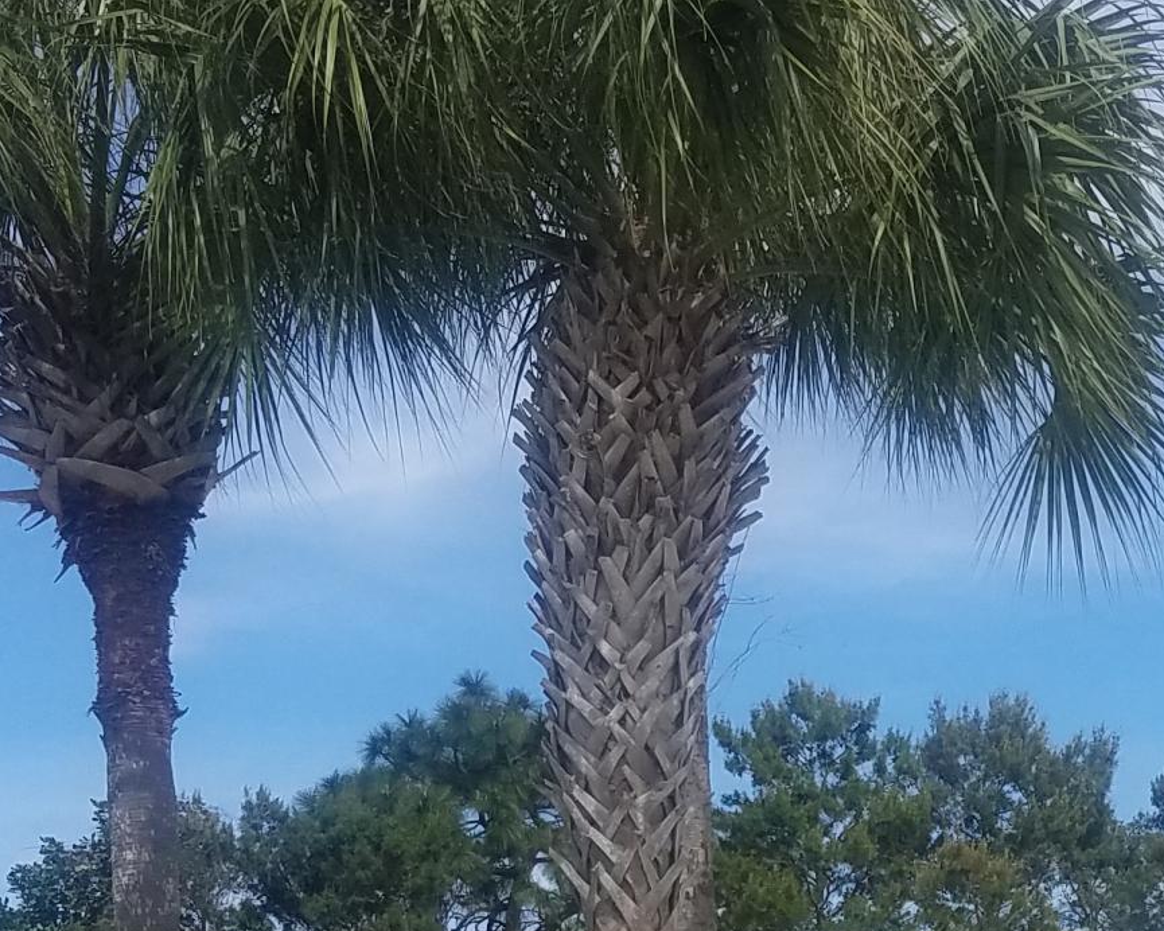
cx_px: 953
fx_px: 3032
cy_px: 931
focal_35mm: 88
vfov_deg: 17.1
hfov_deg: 21.4
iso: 50
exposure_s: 1/3000
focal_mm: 4.2
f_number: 1.7
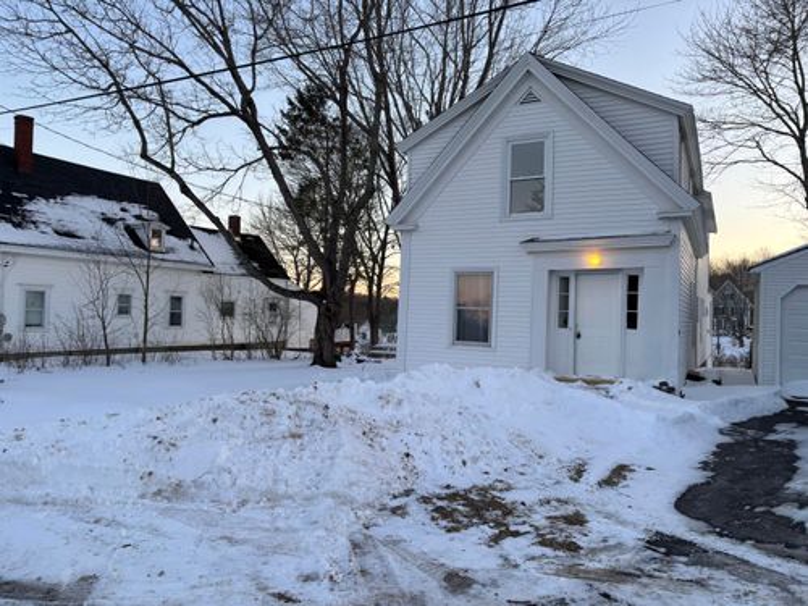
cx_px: 404
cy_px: 303
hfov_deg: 67.3
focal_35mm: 26
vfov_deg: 53.1
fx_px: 607
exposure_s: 1/150
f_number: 1.6
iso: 40
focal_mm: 5.96
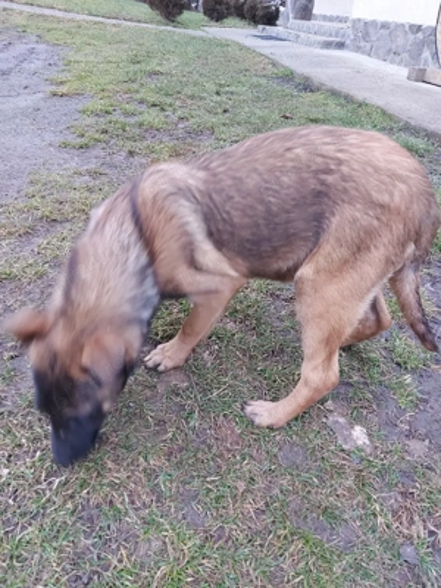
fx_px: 408
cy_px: 294
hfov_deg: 56.8
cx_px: 220
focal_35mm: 24
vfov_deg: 71.6
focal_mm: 5.23
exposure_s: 1/33
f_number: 1.8
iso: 200
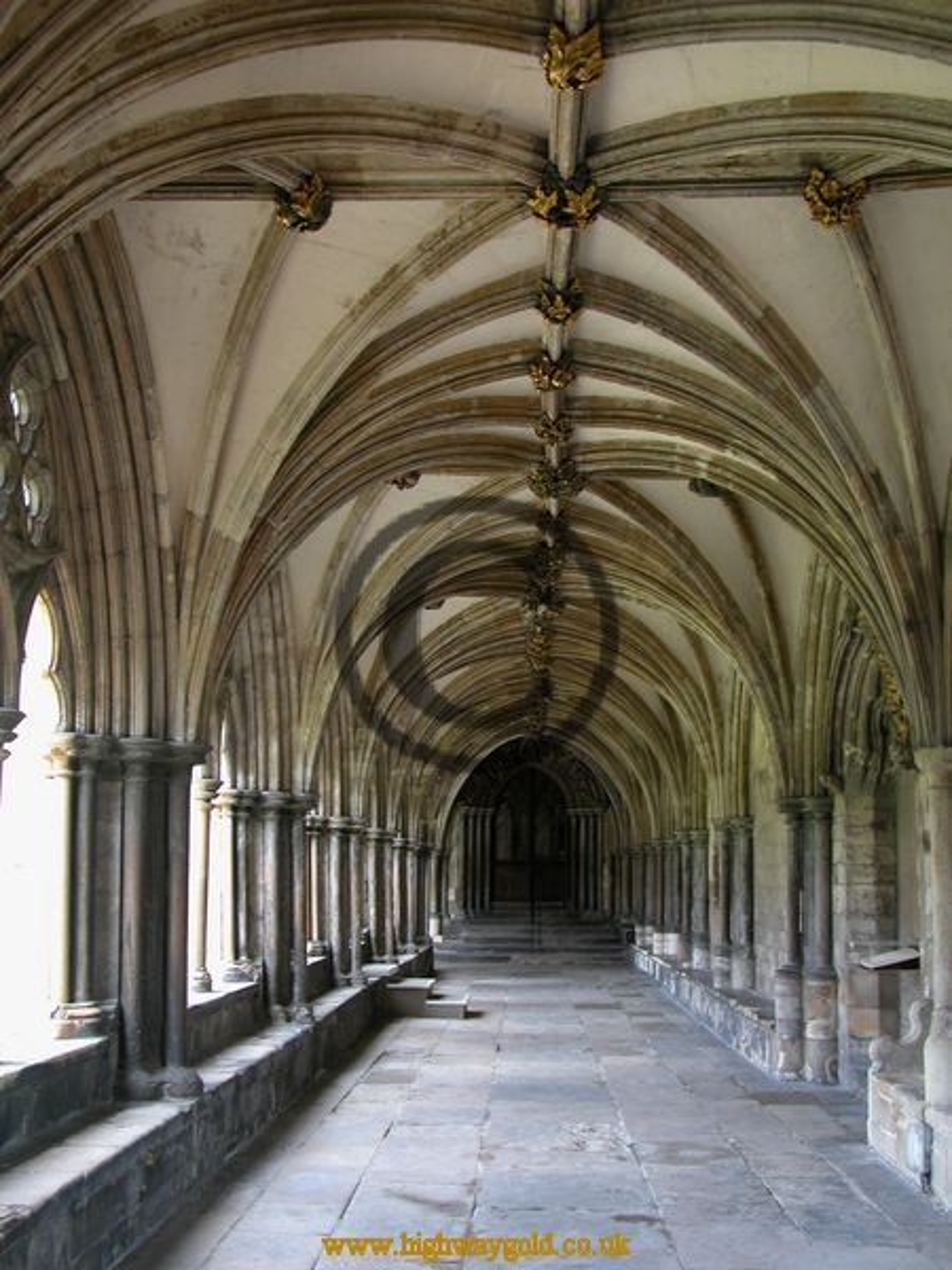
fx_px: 1283
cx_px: 476
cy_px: 635
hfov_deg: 40.7
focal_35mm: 35
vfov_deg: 52.6
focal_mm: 8.9
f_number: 2.8
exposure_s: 1/32.8
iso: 100
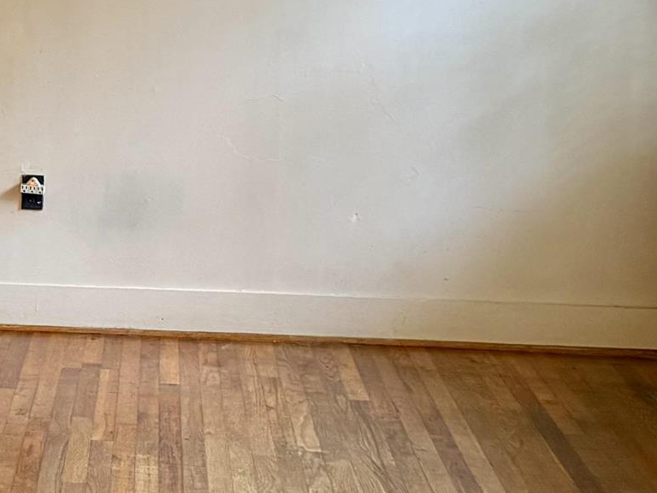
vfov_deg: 15.4
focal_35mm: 96
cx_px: -56
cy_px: 140
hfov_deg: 19.6
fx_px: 1822
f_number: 1.78
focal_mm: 6.76
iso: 320
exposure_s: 1/60
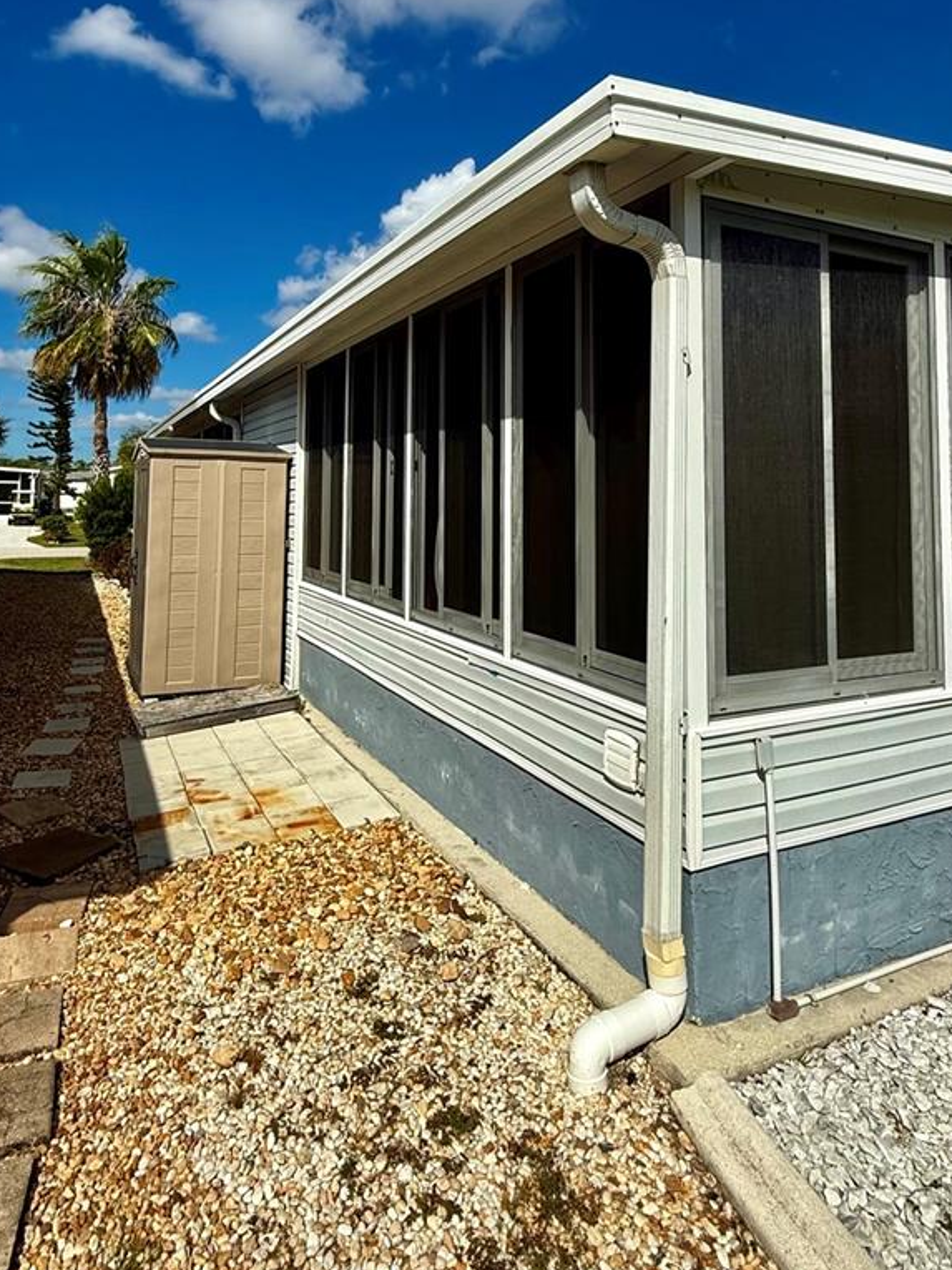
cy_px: 455
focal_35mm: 22
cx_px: 447
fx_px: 807
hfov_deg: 61.0
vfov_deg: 74.7
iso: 50
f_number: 2.2
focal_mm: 2.22
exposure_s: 1/5155
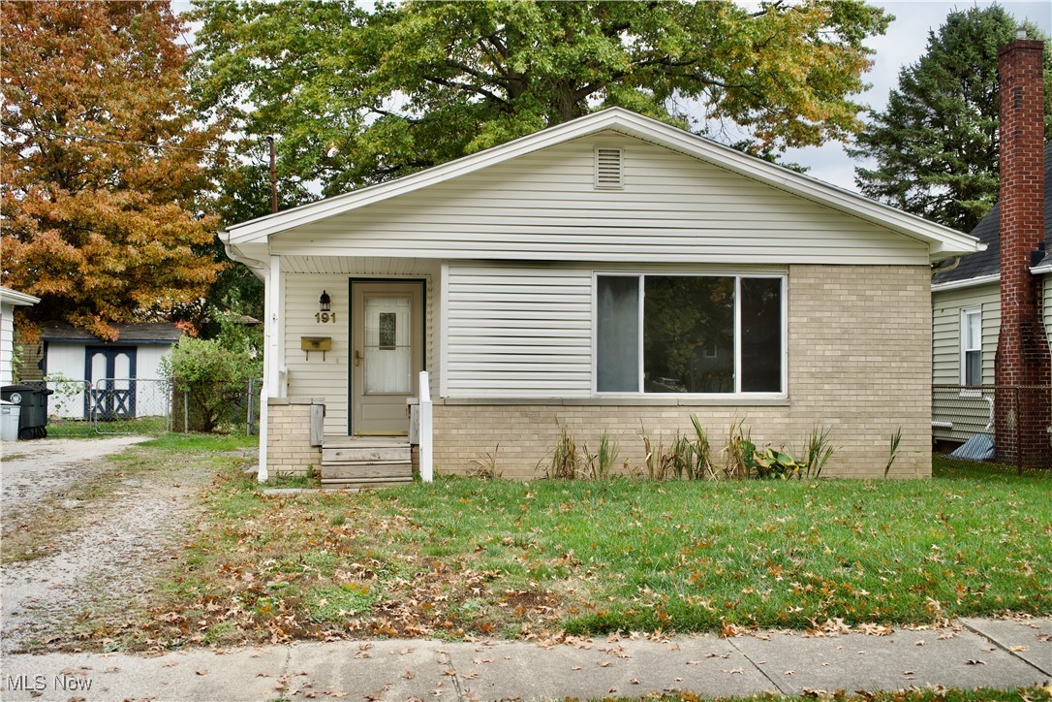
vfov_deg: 31.9
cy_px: 351
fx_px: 1227
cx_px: 526
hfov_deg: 46.4
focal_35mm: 42
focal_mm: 42
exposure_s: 1/160
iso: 100
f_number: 5
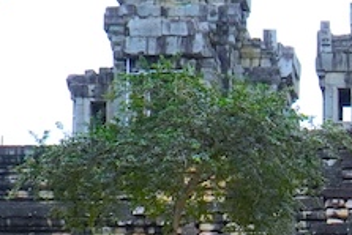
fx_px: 1565
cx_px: 462
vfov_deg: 8.4
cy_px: 331
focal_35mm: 160
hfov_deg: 12.4
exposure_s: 1/500
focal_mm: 22
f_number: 8
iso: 400
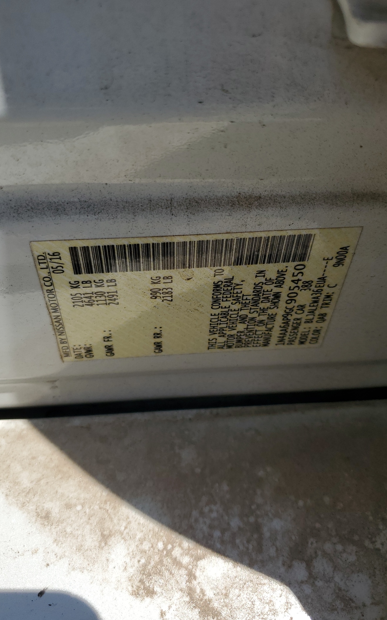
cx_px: 174
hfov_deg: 44.5
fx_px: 473
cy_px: 307
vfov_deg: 66.5
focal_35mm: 28
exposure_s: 1/5000
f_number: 1.5
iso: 50
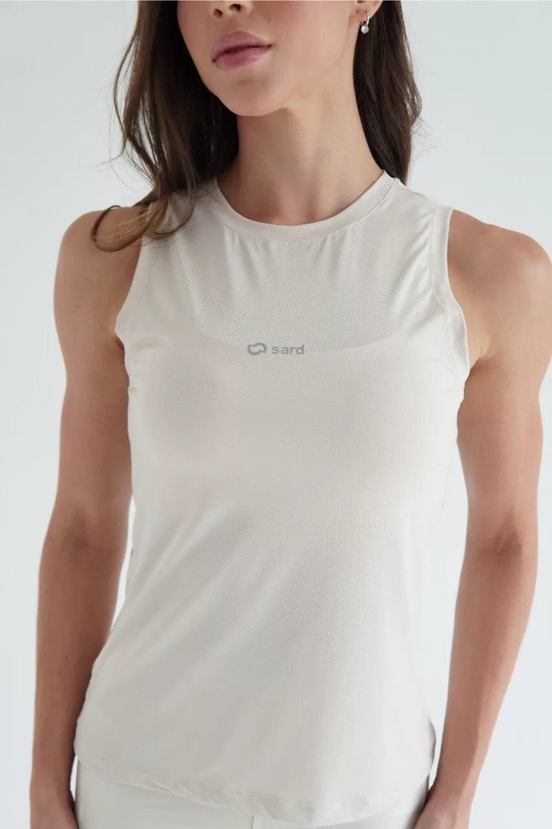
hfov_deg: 29.9
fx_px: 1035
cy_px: 414
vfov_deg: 43.6
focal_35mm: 45
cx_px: 276
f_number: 4.5
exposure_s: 1/100
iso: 125
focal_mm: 30
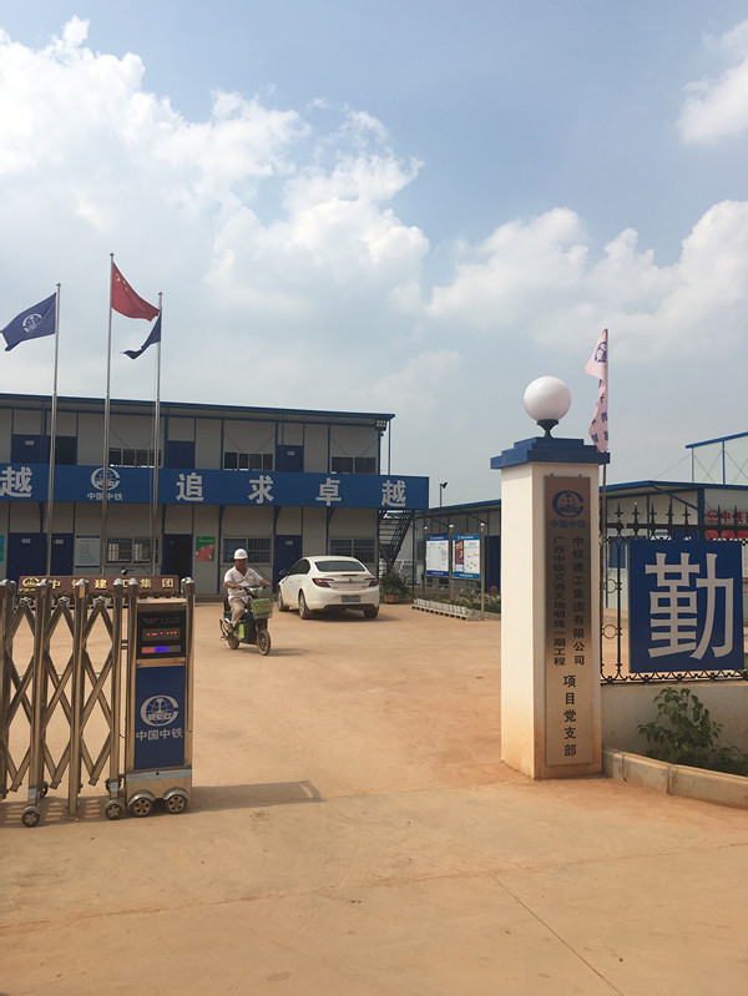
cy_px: 498
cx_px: 374
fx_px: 835
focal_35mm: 29
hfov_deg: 48.3
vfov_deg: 61.6
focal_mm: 4.15
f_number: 2.2
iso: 25
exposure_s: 1/2404
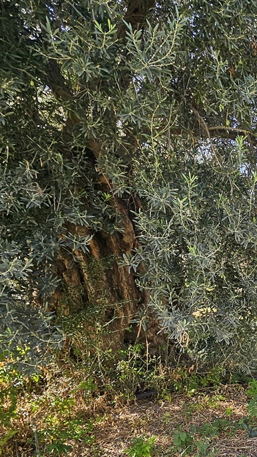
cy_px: 286
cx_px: 354
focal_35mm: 33
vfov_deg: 58.7
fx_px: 400
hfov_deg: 27.9
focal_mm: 1.74
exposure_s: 1/181
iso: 32
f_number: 2.2
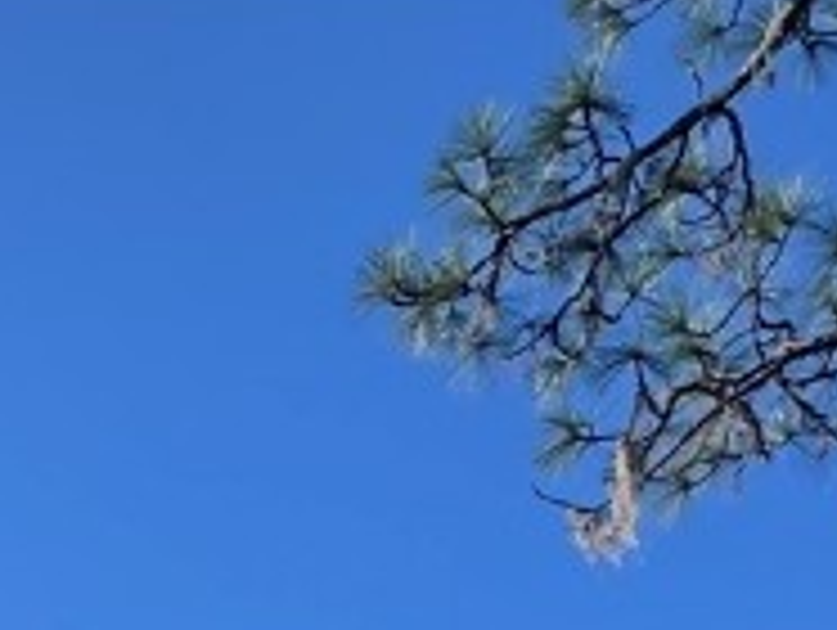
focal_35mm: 77
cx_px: -333
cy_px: 1688
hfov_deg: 22.0
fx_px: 1864
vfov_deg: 12.6
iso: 40
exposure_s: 1/720
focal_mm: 2.22
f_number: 2.2
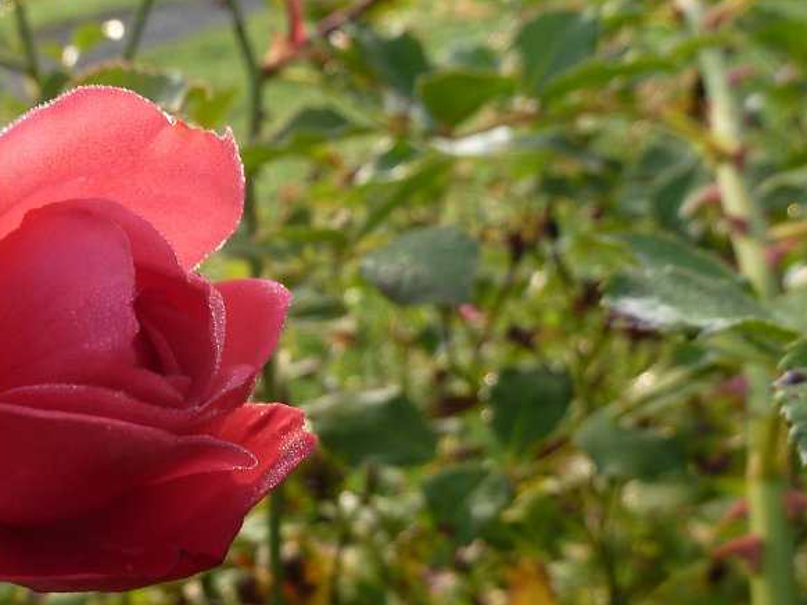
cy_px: 386
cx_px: 189
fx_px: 1025
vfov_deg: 32.7
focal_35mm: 44
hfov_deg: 41.5
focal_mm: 4.1
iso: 80
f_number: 3.5
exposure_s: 1/100
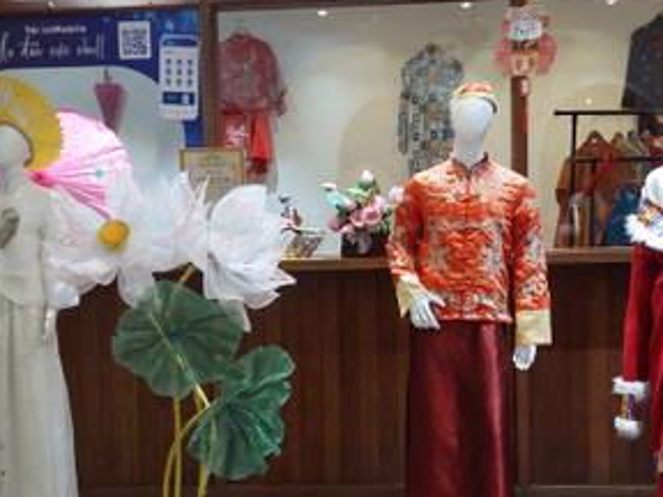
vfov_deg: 35.9
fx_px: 766
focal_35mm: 40
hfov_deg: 46.8
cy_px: 290
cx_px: 355
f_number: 1.8
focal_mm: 5.23
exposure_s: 1/50
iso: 400
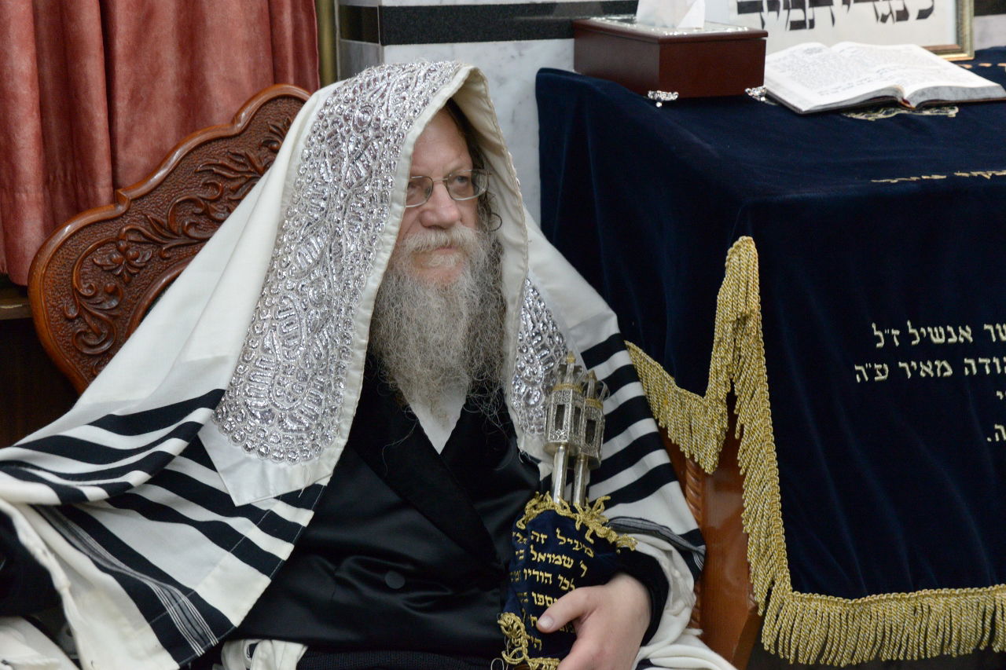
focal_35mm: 65
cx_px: 503
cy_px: 335
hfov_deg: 31.0
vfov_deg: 20.9
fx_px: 1816
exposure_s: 1/125
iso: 4000
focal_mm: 65
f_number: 6.3
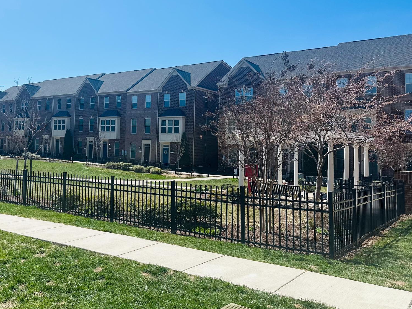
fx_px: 393
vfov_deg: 42.7
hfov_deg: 54.0
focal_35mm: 33
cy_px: 118
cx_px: 131
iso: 80
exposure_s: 1/5848
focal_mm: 6.86
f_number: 1.78
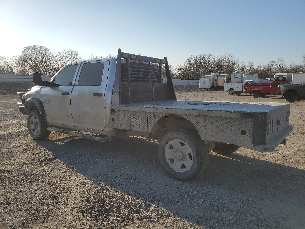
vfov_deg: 53.1
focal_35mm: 26
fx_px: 229
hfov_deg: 67.3
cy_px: 114
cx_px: 152
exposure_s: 1/5000
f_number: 1.5
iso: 50
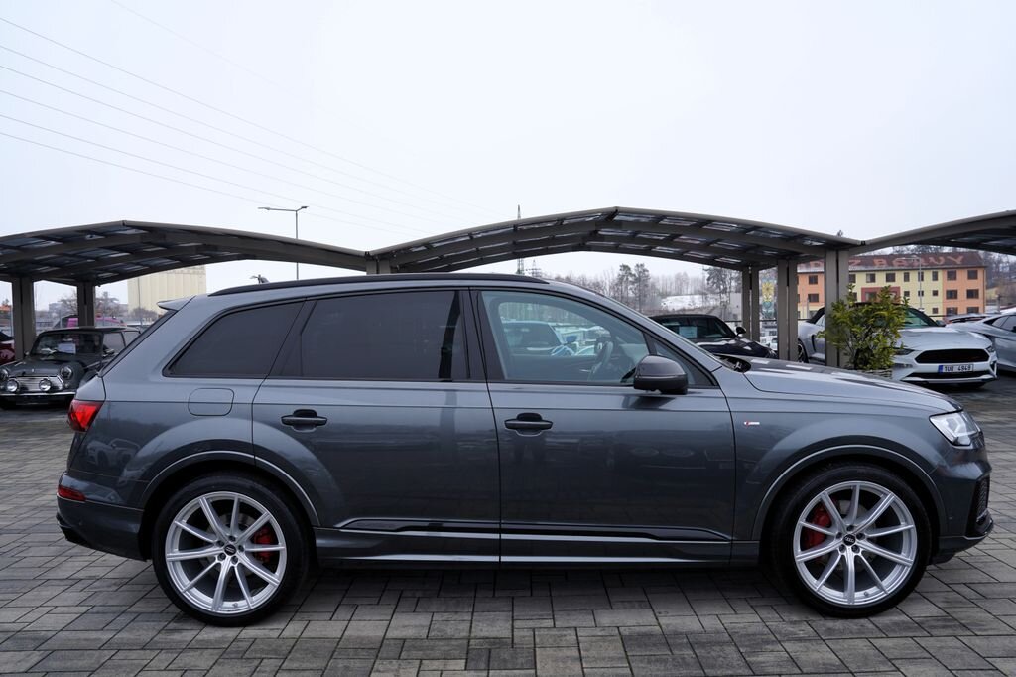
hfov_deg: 69.4
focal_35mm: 26
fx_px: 733
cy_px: 338
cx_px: 508
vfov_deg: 49.5
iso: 100
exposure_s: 1/100
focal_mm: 26
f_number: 5.6
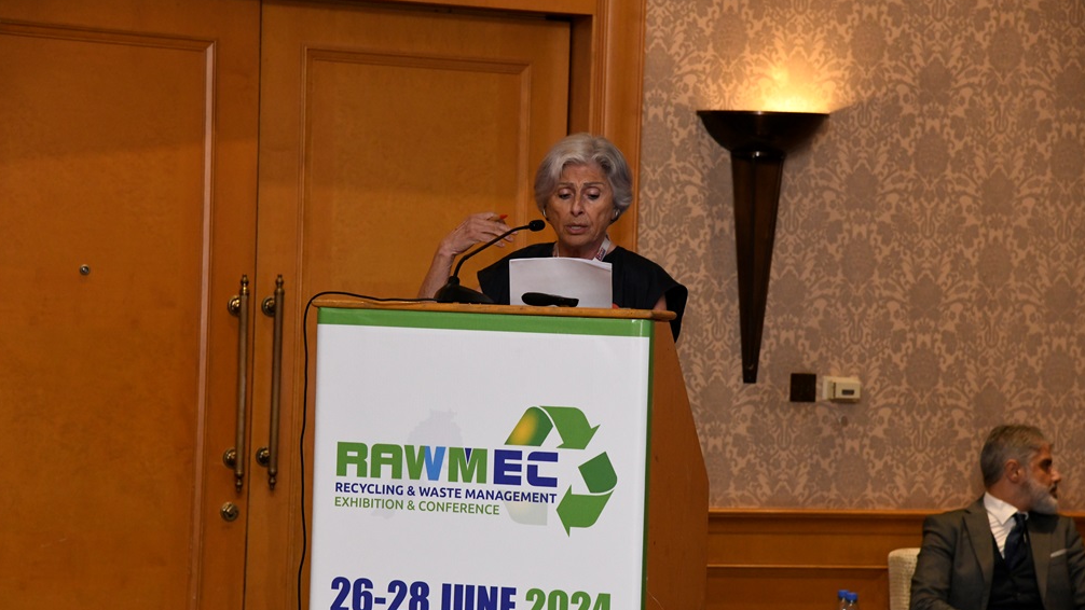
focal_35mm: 112
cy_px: 365
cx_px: 537
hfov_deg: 19.1
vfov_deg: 10.8
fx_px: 3222
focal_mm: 105
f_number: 5.6
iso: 5000
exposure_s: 1/125
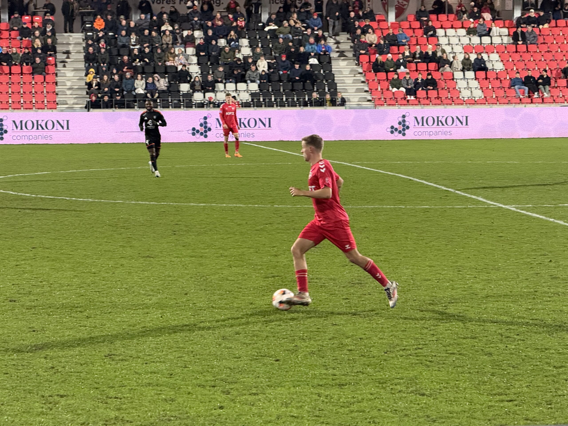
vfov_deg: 12.3
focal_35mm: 120
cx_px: 284
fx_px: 1969
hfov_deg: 16.4
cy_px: 213
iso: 200
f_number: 2.8
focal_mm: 15.66
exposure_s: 1/101
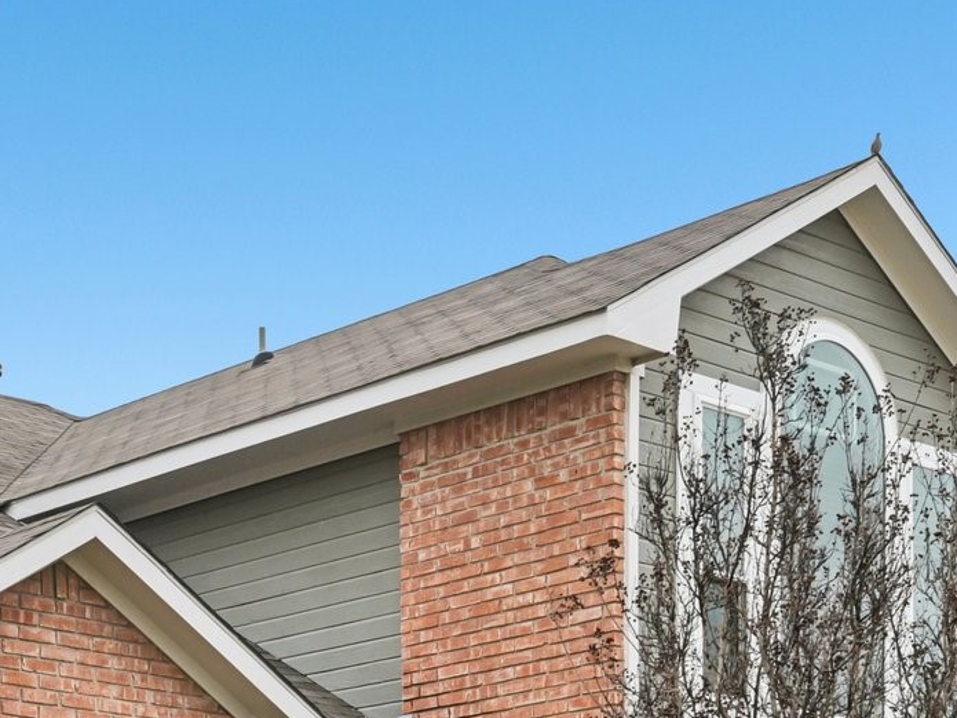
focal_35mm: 85
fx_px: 2350
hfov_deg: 22.4
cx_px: 88
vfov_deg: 16.7
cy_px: 848
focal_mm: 30
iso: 400
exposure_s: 1/200
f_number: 8
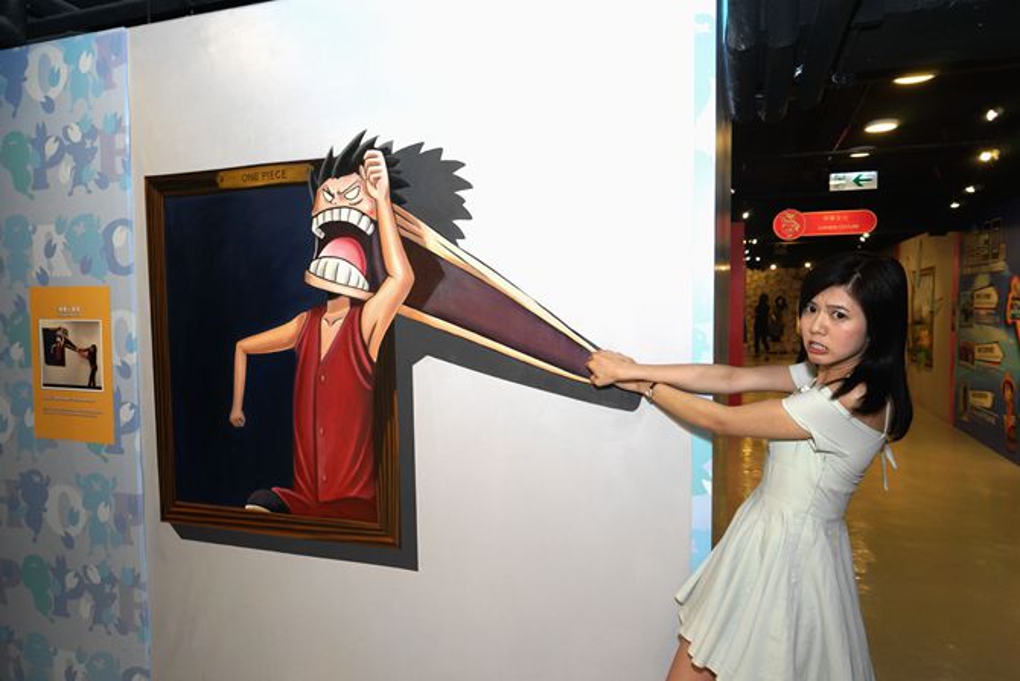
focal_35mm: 24
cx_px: 510
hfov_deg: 73.7
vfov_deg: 53.2
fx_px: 680
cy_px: 340
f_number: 5
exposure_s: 1/100
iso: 400
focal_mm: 24
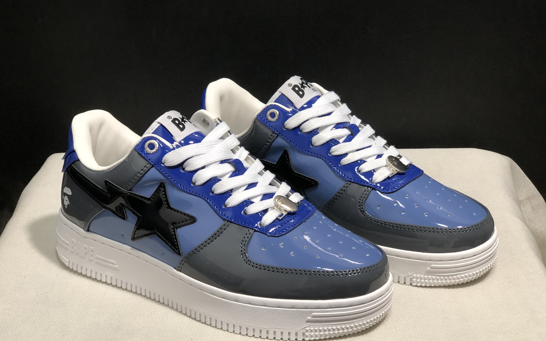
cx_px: 271
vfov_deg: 21.3
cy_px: 176
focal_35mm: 61
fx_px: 908
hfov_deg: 33.5
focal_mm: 6.6
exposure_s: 1/30
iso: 125
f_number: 2.8
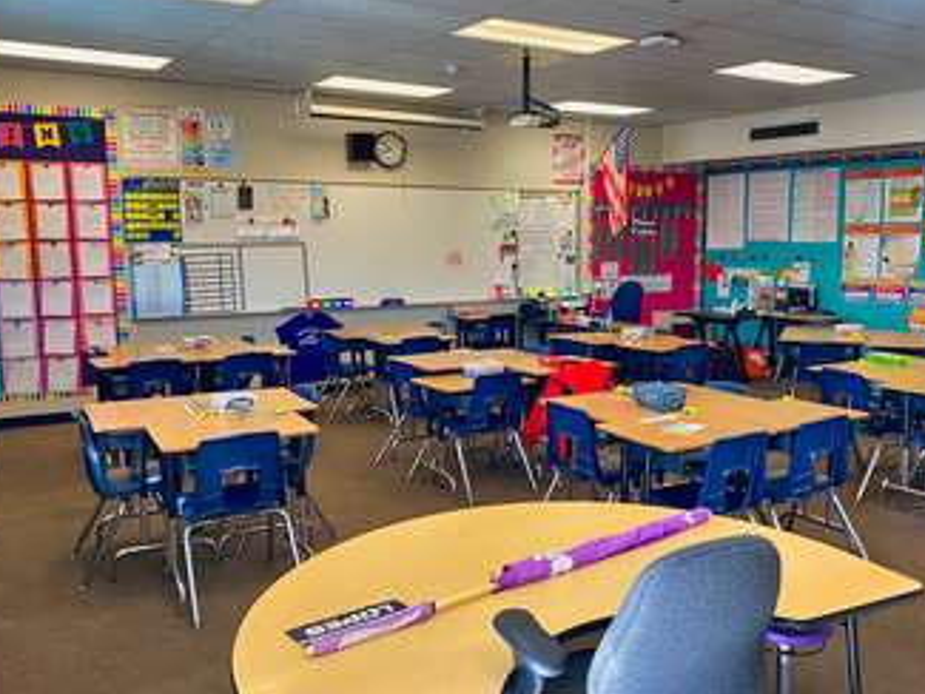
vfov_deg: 44.2
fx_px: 855
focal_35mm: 32
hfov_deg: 56.6
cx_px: 527
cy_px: 350
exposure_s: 1/60
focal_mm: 4.25
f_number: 1.8
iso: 160
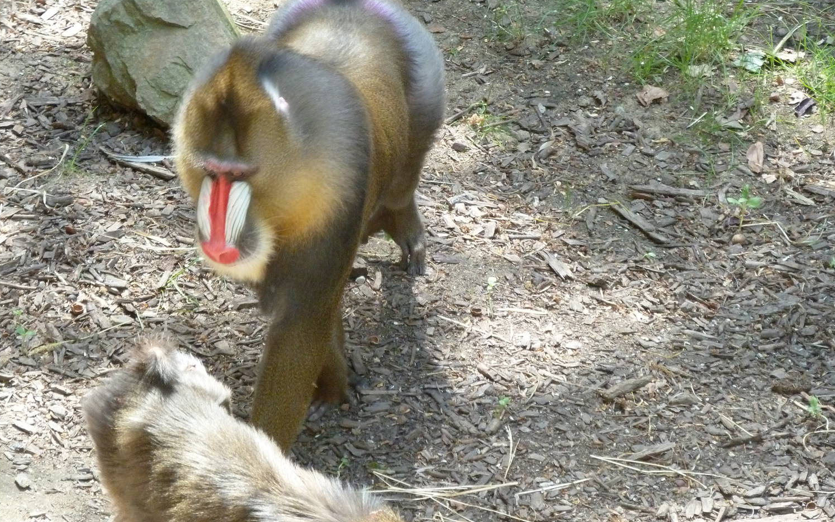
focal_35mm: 191
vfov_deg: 6.9
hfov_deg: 11.0
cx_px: 437
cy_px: 220
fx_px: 4346
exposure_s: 1/125
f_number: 4.5
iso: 500
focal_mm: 27.8
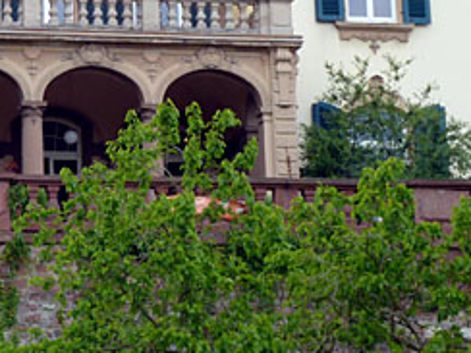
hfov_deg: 10.2
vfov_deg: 7.7
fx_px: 2612
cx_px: 21
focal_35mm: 192
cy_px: -46
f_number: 4.2
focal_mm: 12.8
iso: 80
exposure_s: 1/80
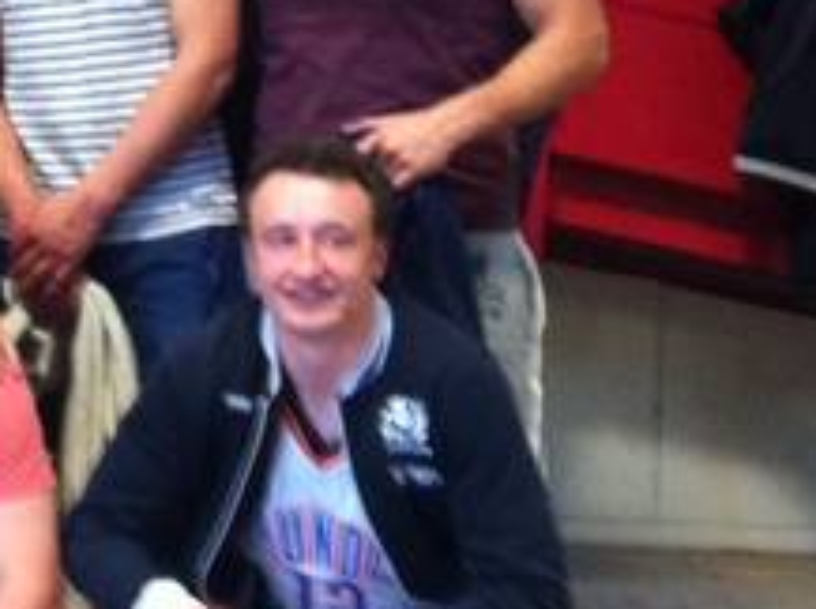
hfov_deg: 14.5
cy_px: 13
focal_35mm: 129
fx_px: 3036
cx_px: -305
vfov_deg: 11.4
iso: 250
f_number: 2.8
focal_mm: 3.85
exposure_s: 1/15
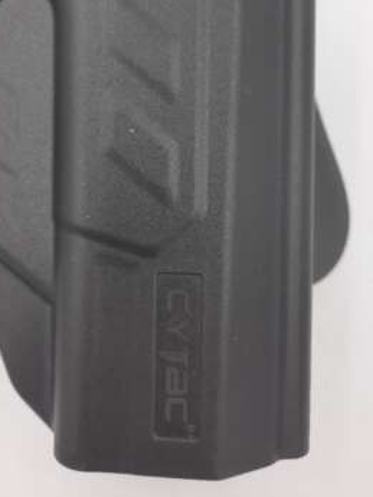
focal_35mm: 35
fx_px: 503
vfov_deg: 51.5
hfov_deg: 40.6
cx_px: 156
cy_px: 162
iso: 40
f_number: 2
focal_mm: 4.6
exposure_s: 1/100
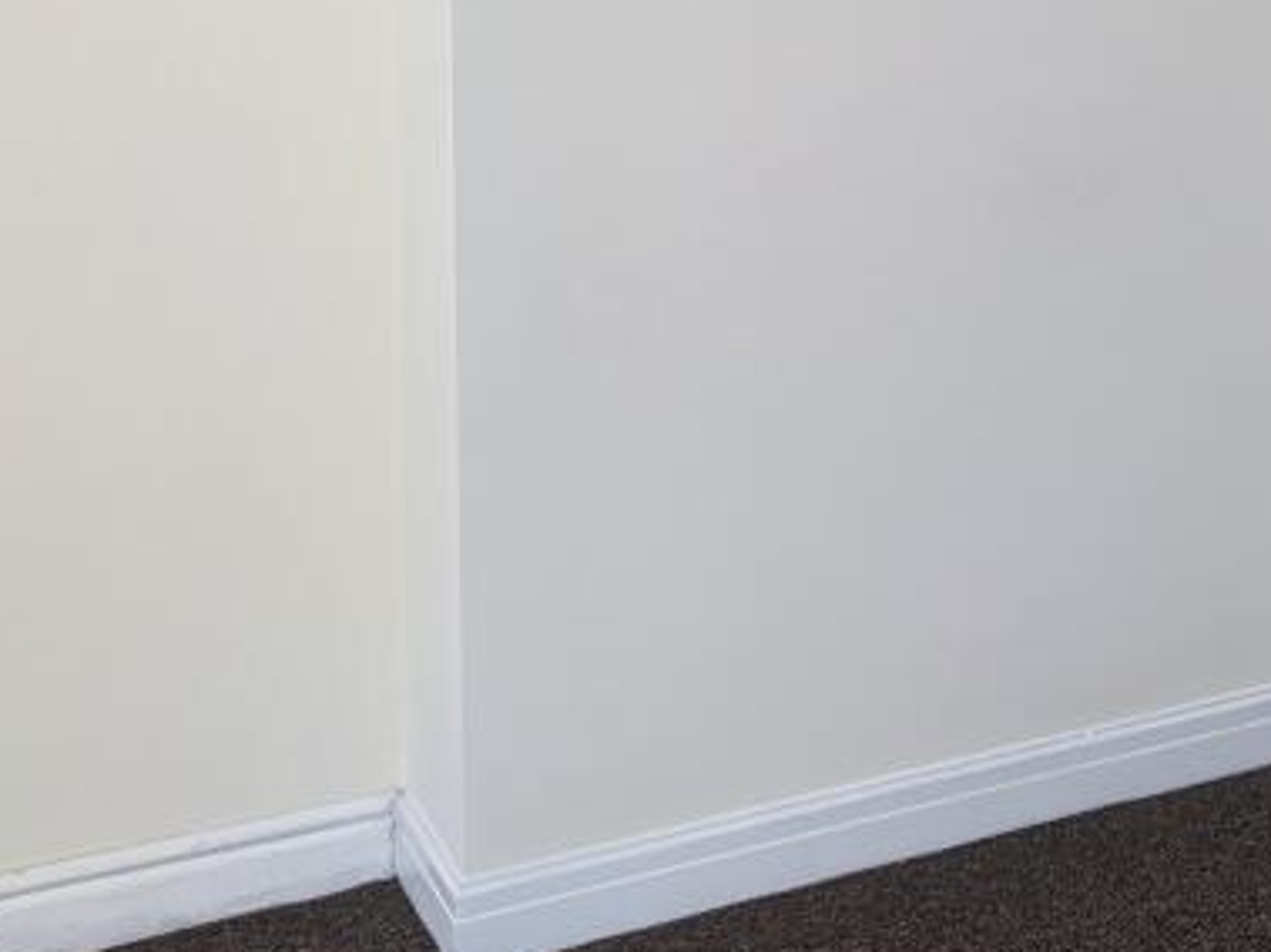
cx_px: 1425
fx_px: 2680
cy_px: -235
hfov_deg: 24.7
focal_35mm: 73
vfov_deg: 18.9
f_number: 1.73
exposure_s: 1/99.9
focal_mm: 4.38
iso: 60
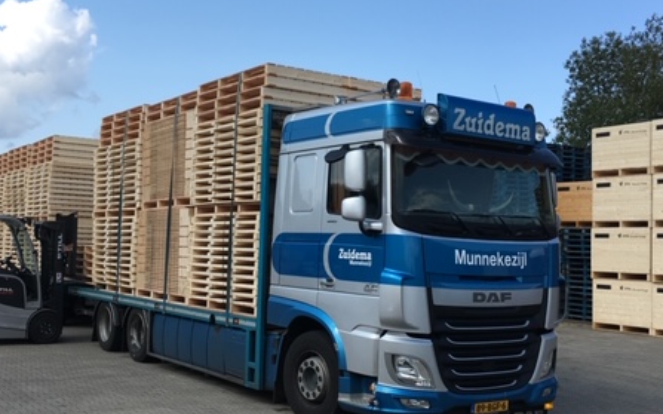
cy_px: 224
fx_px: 795
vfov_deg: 29.2
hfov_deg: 45.3
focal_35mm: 44
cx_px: 314
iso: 25
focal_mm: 4.15
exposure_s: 1/1304
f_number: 2.2
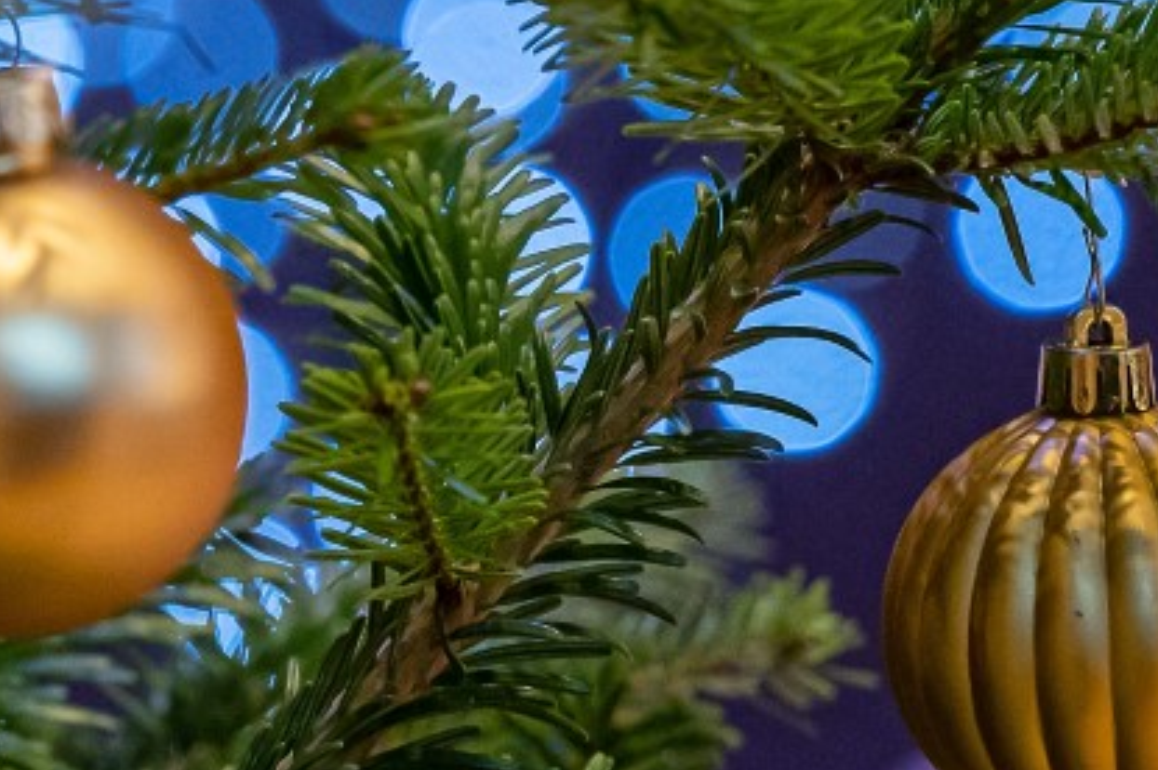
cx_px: -138
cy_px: -466
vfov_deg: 2.9
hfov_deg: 4.4
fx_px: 15074
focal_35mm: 469
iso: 5000
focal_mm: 120
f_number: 4.5
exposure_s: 1/250
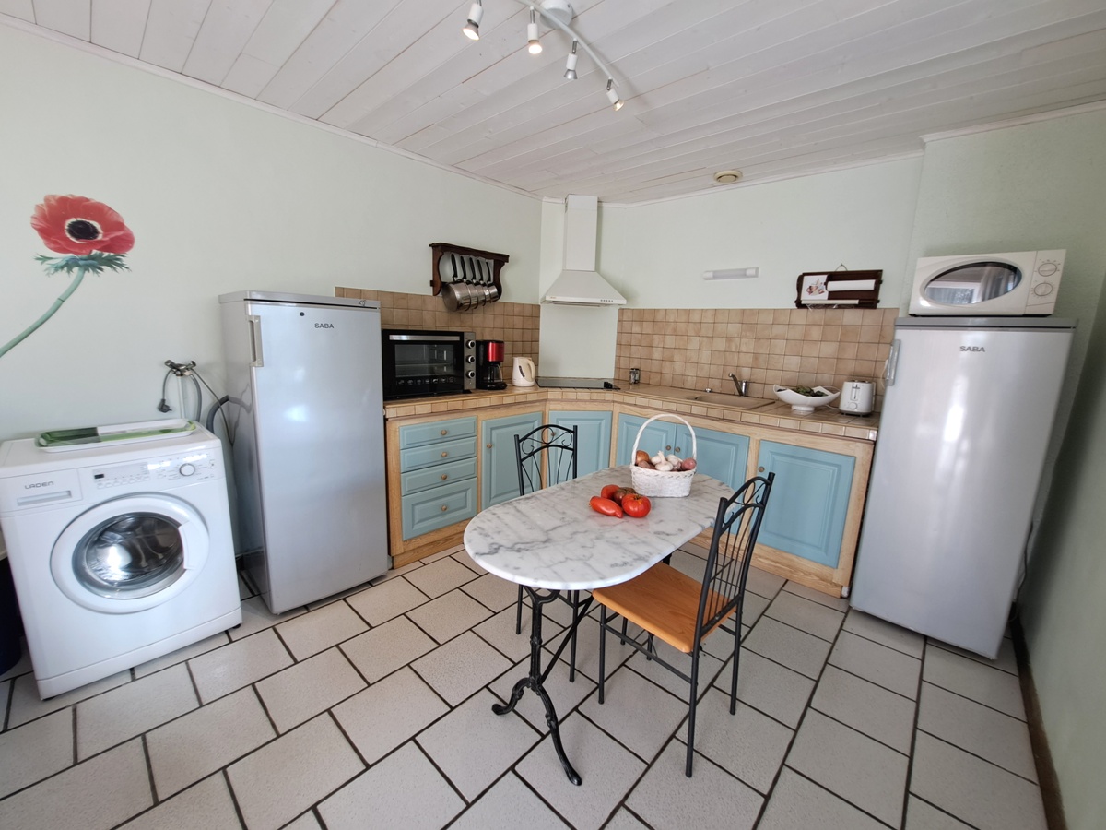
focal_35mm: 13
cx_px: 553
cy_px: 415
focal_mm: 1.74
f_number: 2.2
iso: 64
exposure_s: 1/50
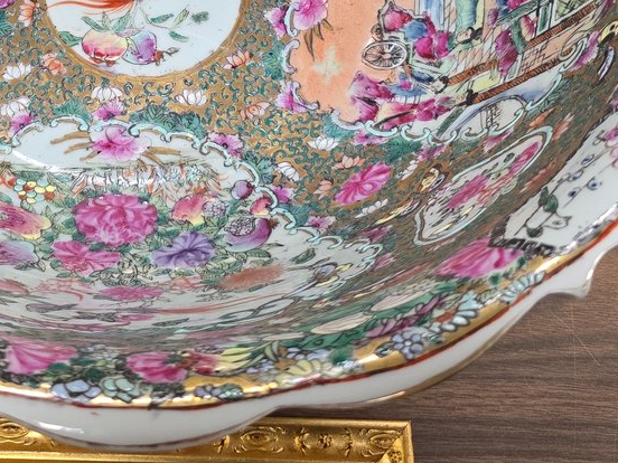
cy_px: -63
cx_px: 152
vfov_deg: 21.9
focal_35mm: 63
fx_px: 1125
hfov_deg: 30.2
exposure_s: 1/62
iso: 250
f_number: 1.7
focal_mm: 6.3
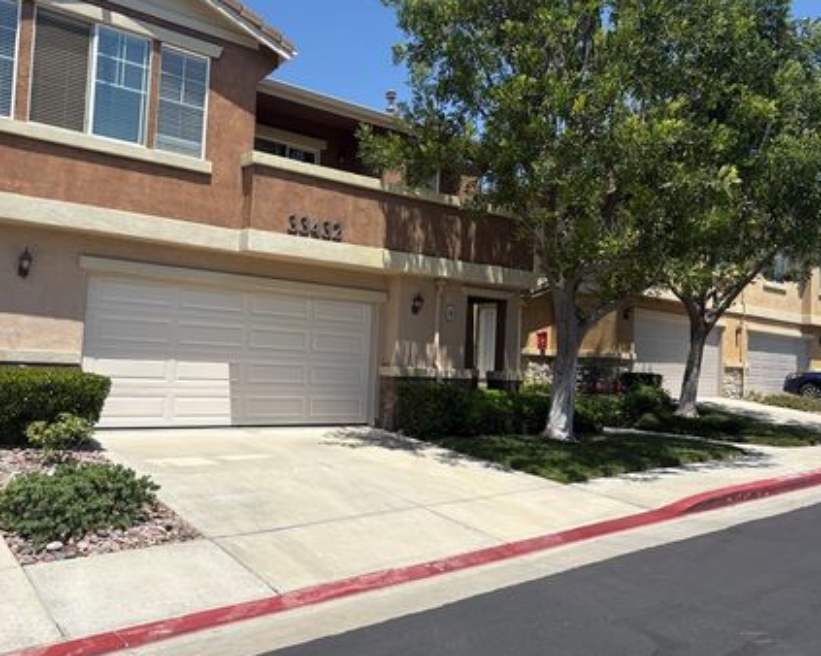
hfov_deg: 58.6
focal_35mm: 30
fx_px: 729
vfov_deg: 48.5
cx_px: 353
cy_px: 313
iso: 50
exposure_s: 1/4065
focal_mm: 5.96
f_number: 1.6
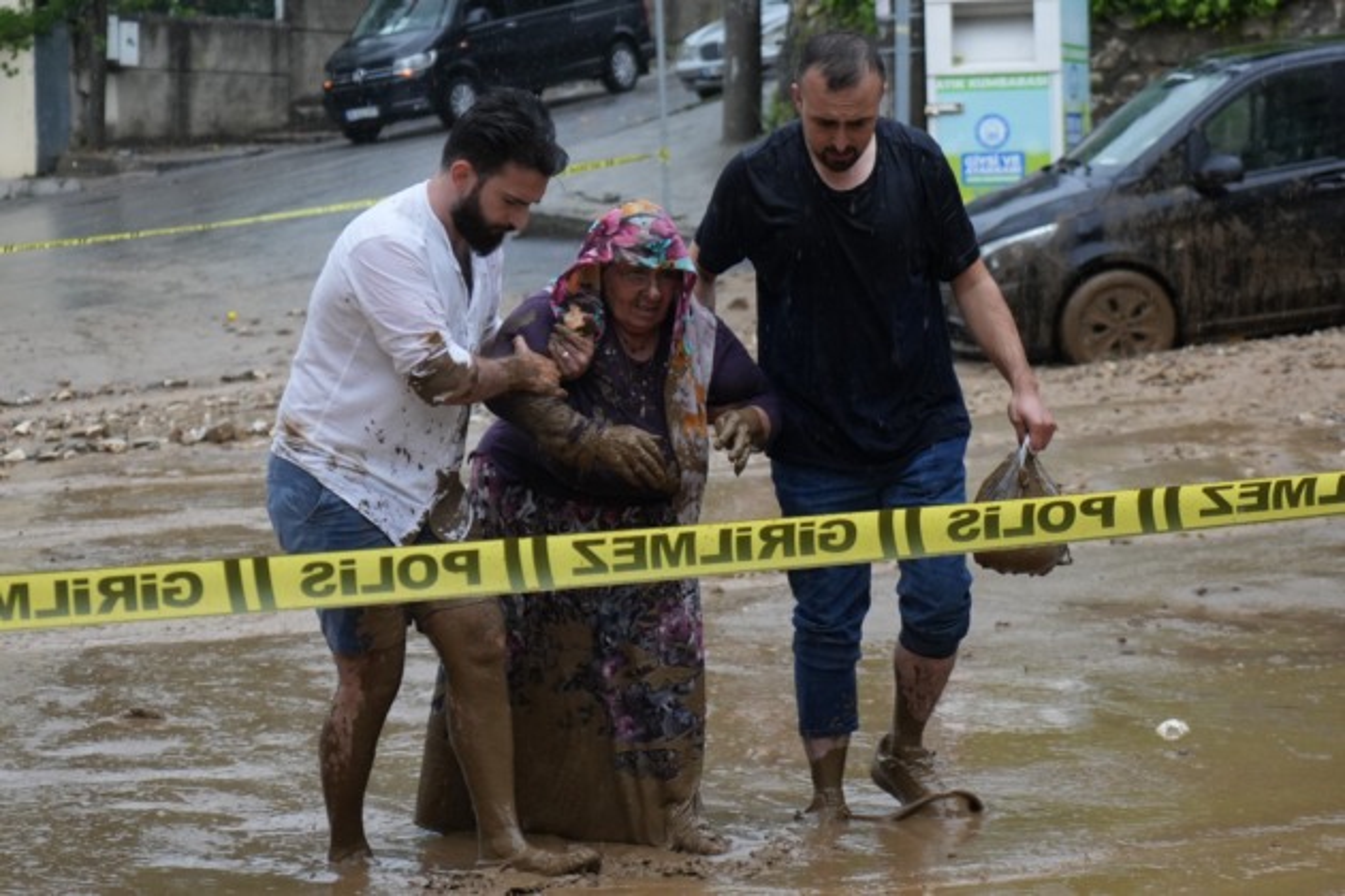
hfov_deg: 19.5
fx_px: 3923
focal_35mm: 105
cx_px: 672
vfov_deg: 13.0
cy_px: 448
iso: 2000
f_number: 4
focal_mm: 70
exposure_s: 1/640
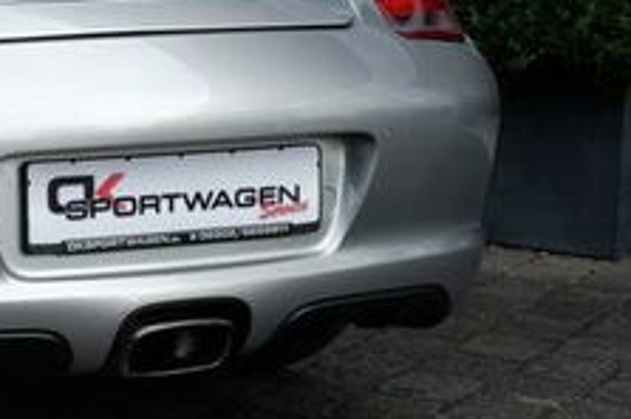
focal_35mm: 176
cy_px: -8
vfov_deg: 7.7
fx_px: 3080
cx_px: -266
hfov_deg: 11.3
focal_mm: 34.3
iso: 200
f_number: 5.6
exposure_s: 1/250
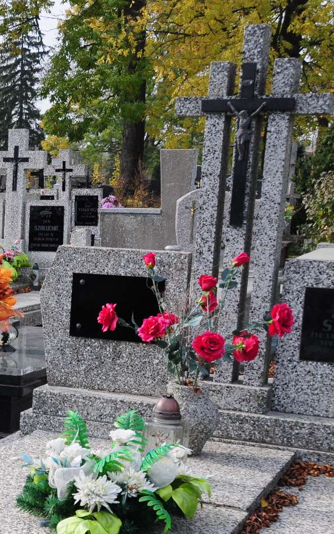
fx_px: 1108
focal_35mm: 76
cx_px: -244
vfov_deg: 26.9
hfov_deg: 15.1
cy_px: 382
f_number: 7.1
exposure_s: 1/800
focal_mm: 22
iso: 500
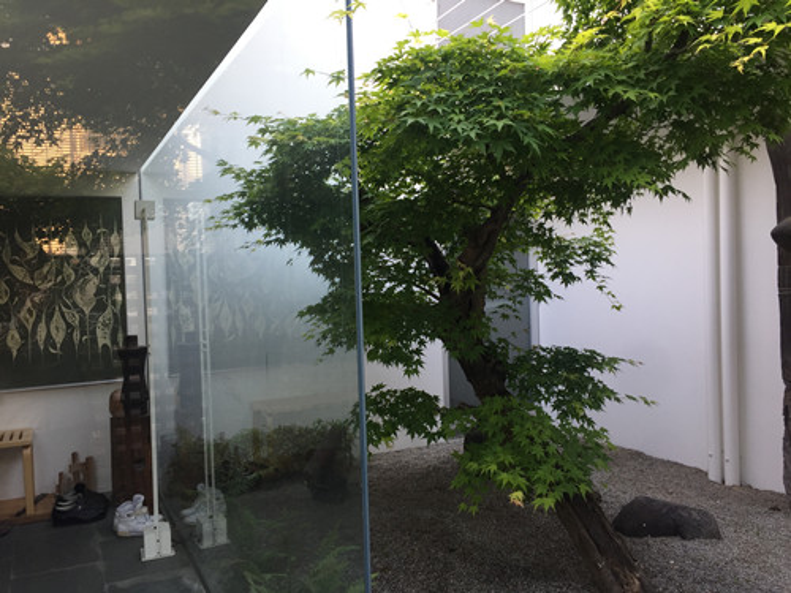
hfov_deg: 61.7
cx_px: 396
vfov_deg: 48.2
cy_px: 296
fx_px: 663
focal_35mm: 29
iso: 32
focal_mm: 4.15
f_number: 2.2
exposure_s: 1/40
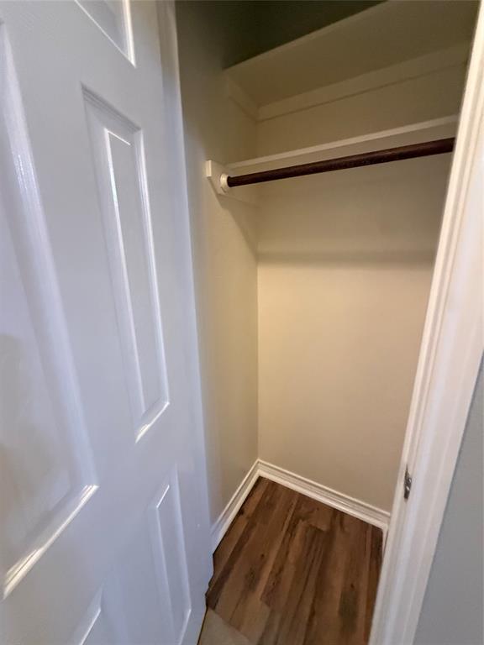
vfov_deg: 102.1
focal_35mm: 14
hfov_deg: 85.7
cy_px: 322
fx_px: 261
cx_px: 242
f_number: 2.2
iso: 640
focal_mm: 2.22
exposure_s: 1/60
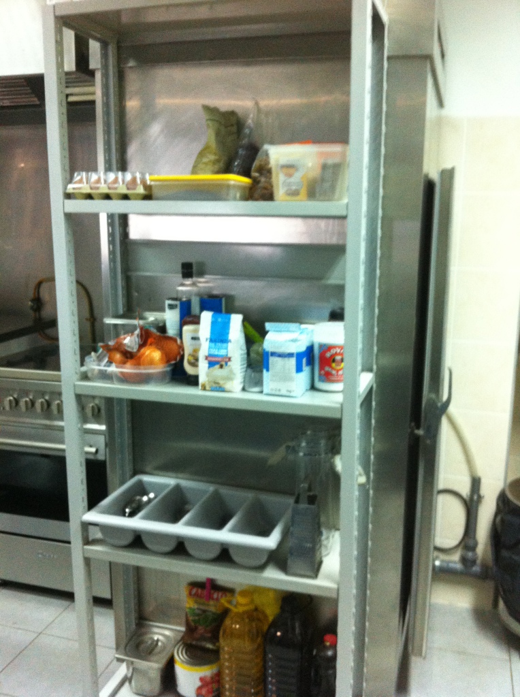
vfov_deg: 52.7
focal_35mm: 35
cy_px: 348
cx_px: 260
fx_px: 703
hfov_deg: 40.6
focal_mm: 3.85
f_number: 2.8
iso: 320
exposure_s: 1/15
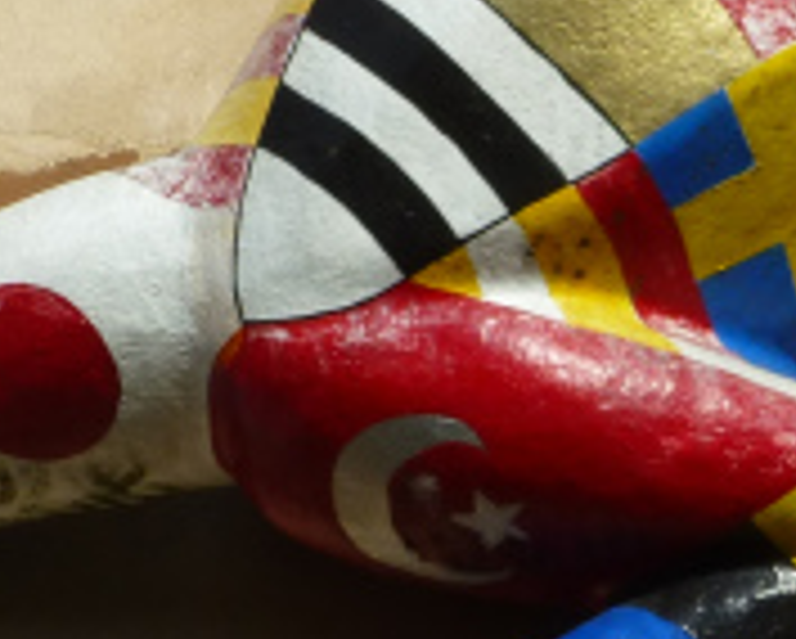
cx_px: 612
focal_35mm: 326
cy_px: 360
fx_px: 7689
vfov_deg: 4.8
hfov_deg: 5.9
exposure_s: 1/1300
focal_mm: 12.5
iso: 100
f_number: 5
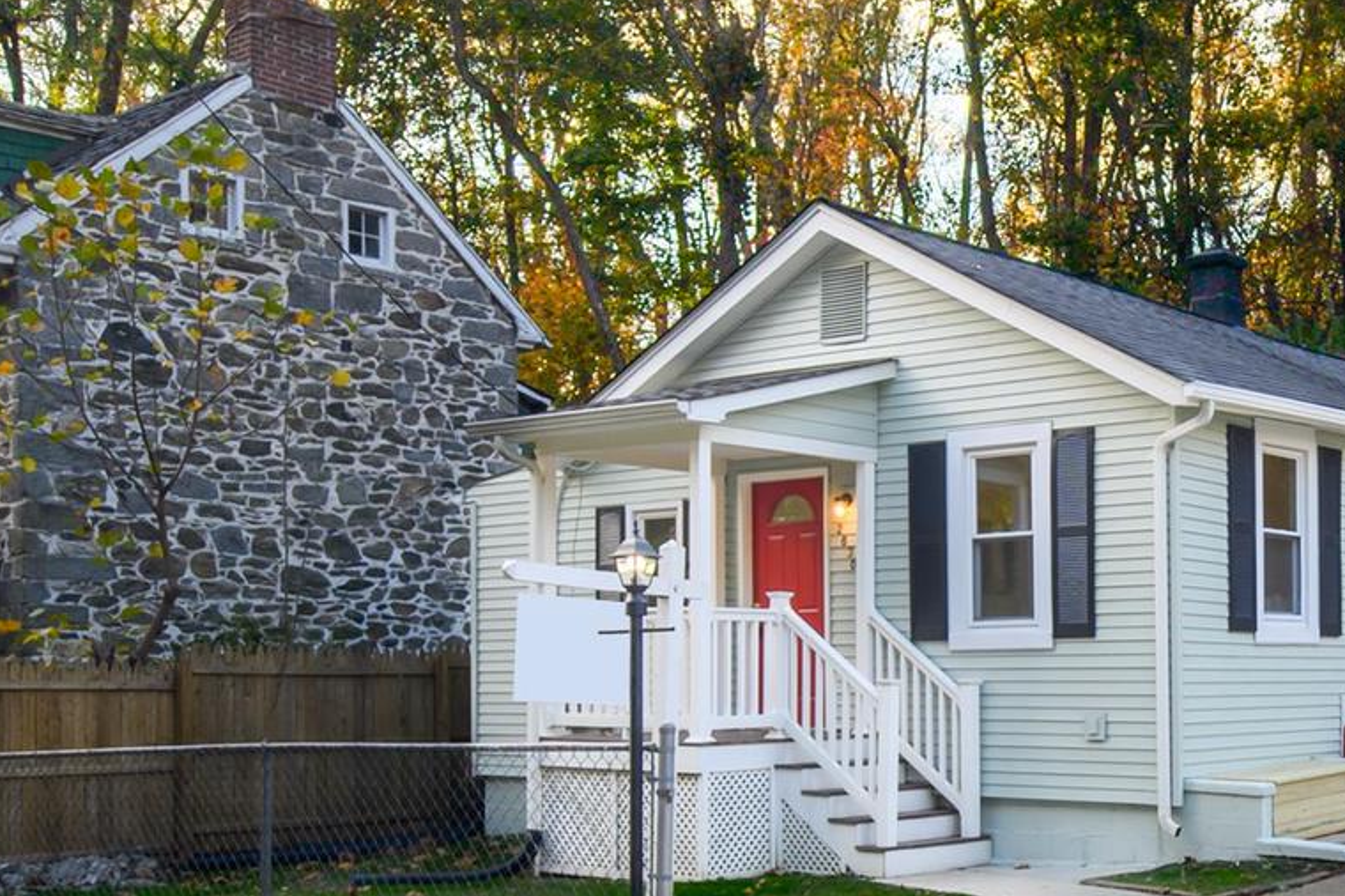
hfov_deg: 47.9
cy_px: 472
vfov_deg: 36.8
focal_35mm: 36
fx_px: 1344
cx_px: 1198
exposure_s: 1/250
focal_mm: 19
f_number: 16
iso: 250
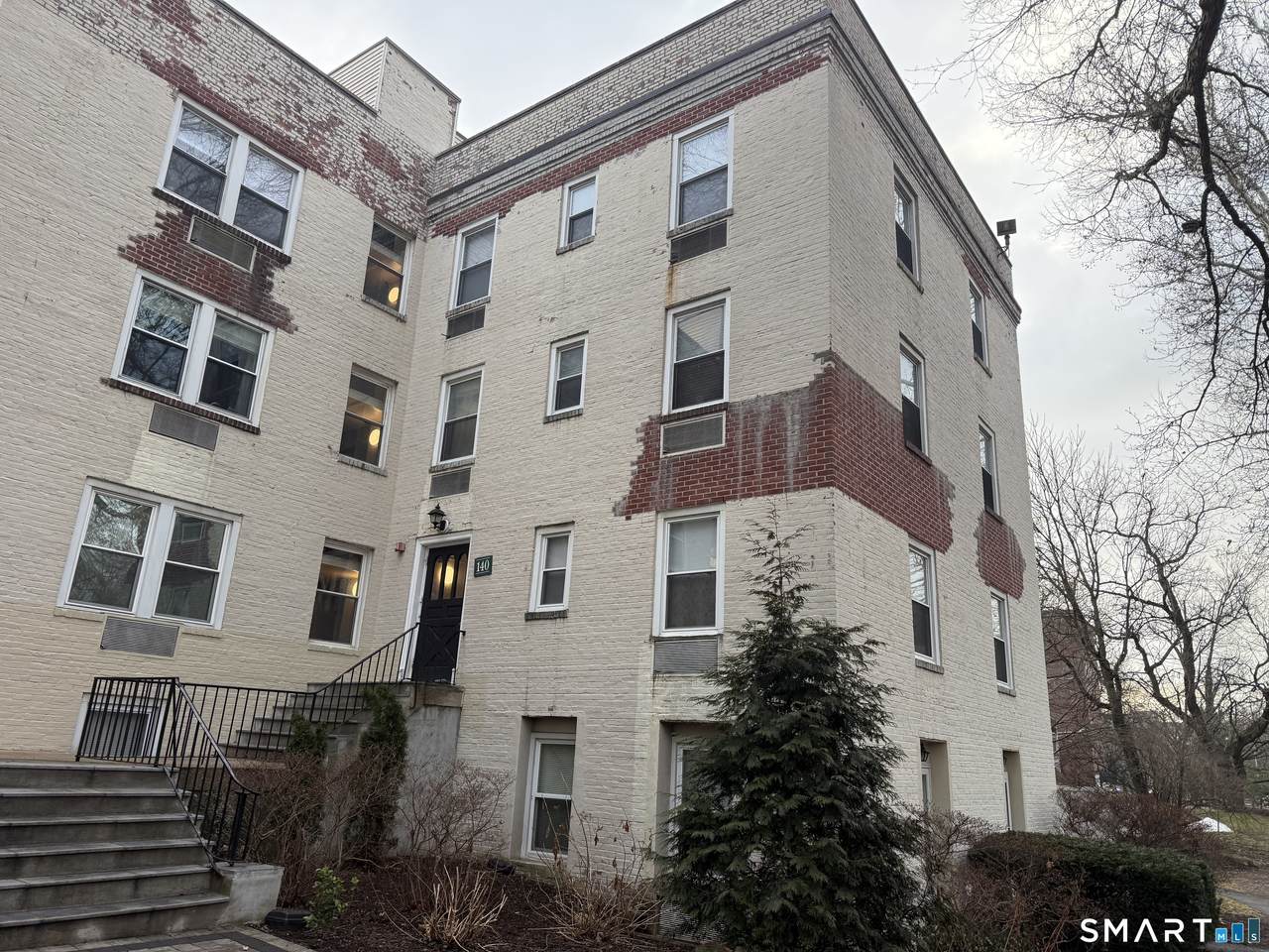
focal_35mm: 24
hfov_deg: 71.6
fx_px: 880
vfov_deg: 56.8
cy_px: 476
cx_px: 634
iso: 100
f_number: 1.78
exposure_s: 1/559
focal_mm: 6.76
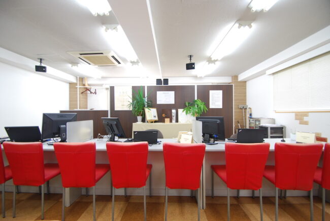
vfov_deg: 77.5
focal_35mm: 15
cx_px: 165
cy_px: 110
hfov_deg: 100.3
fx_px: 138
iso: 280
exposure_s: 1/30
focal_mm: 10
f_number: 3.5
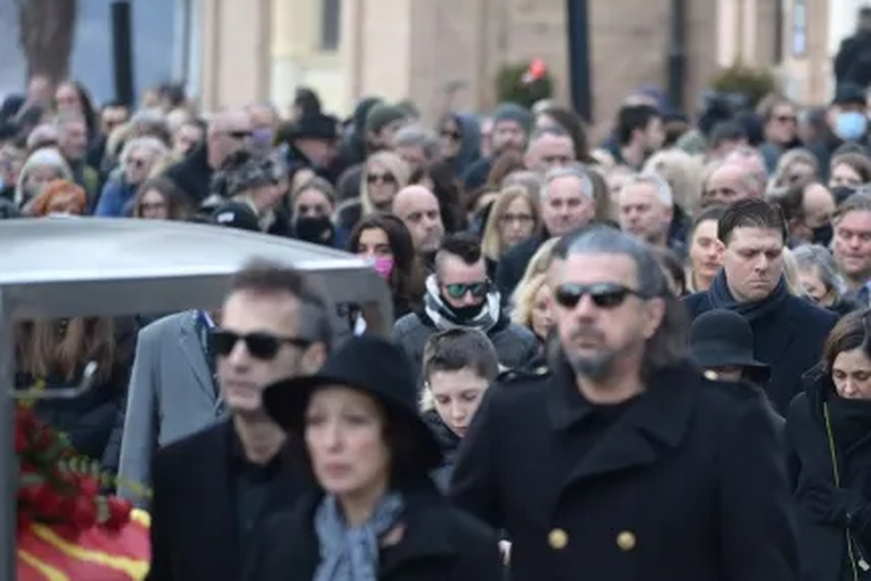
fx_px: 8564
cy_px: 499
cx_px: 700
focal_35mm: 354
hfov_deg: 5.8
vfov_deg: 3.9
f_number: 4
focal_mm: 200
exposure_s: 1/1000
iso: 2000
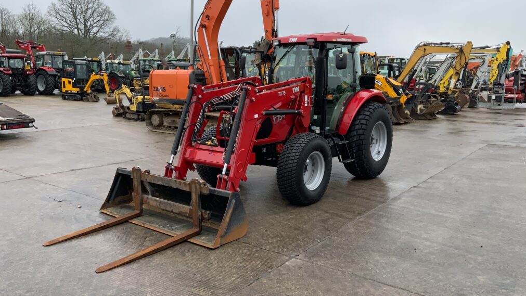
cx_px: 266
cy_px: 135
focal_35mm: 32
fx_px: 446
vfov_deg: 36.7
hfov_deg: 61.0
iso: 16
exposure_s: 1/709
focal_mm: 3
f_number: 1.8
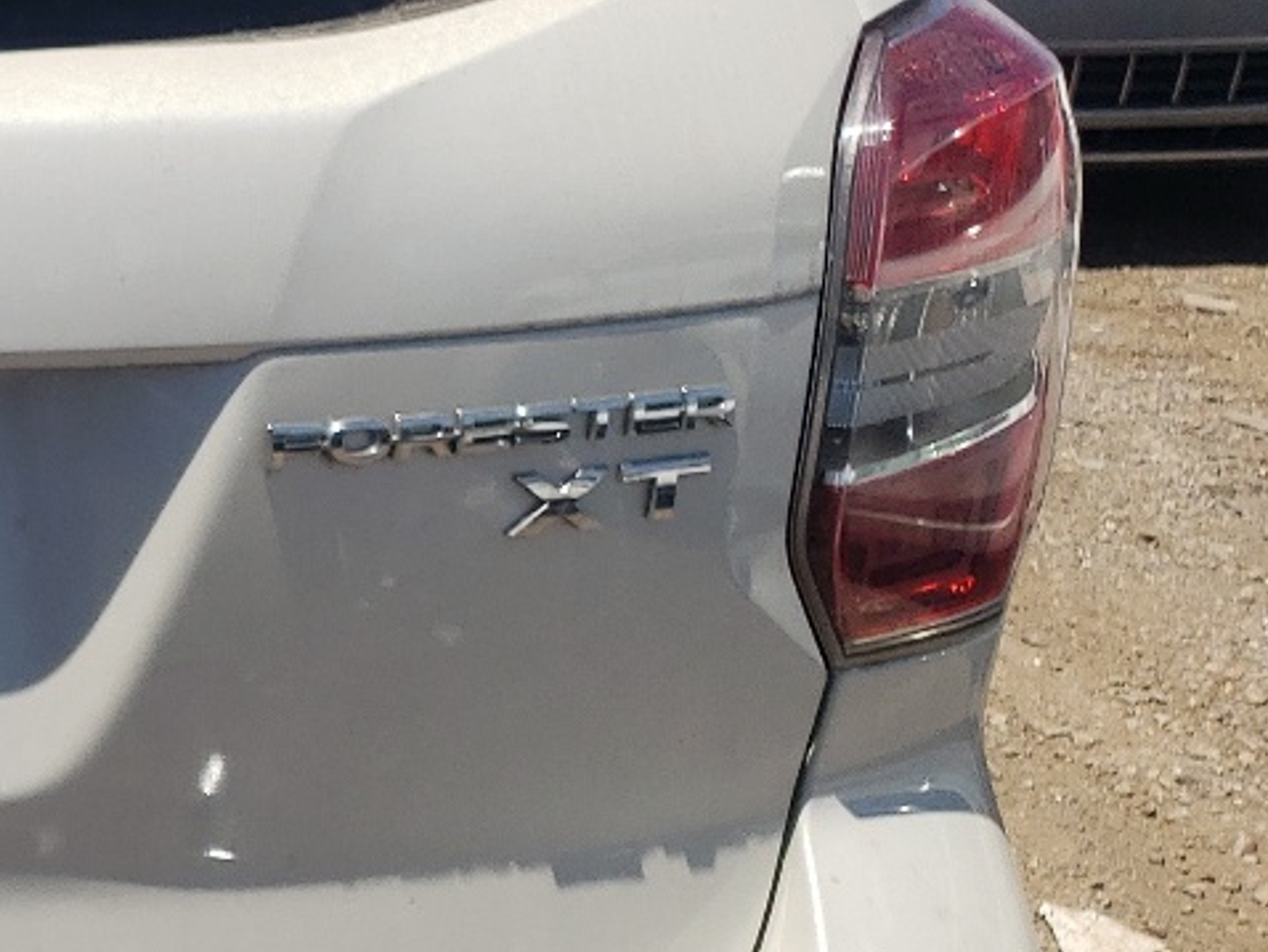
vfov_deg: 17.0
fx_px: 3188
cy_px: 387
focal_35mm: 87
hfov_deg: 19.1
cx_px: -743
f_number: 1.5
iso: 50
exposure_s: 1/3333
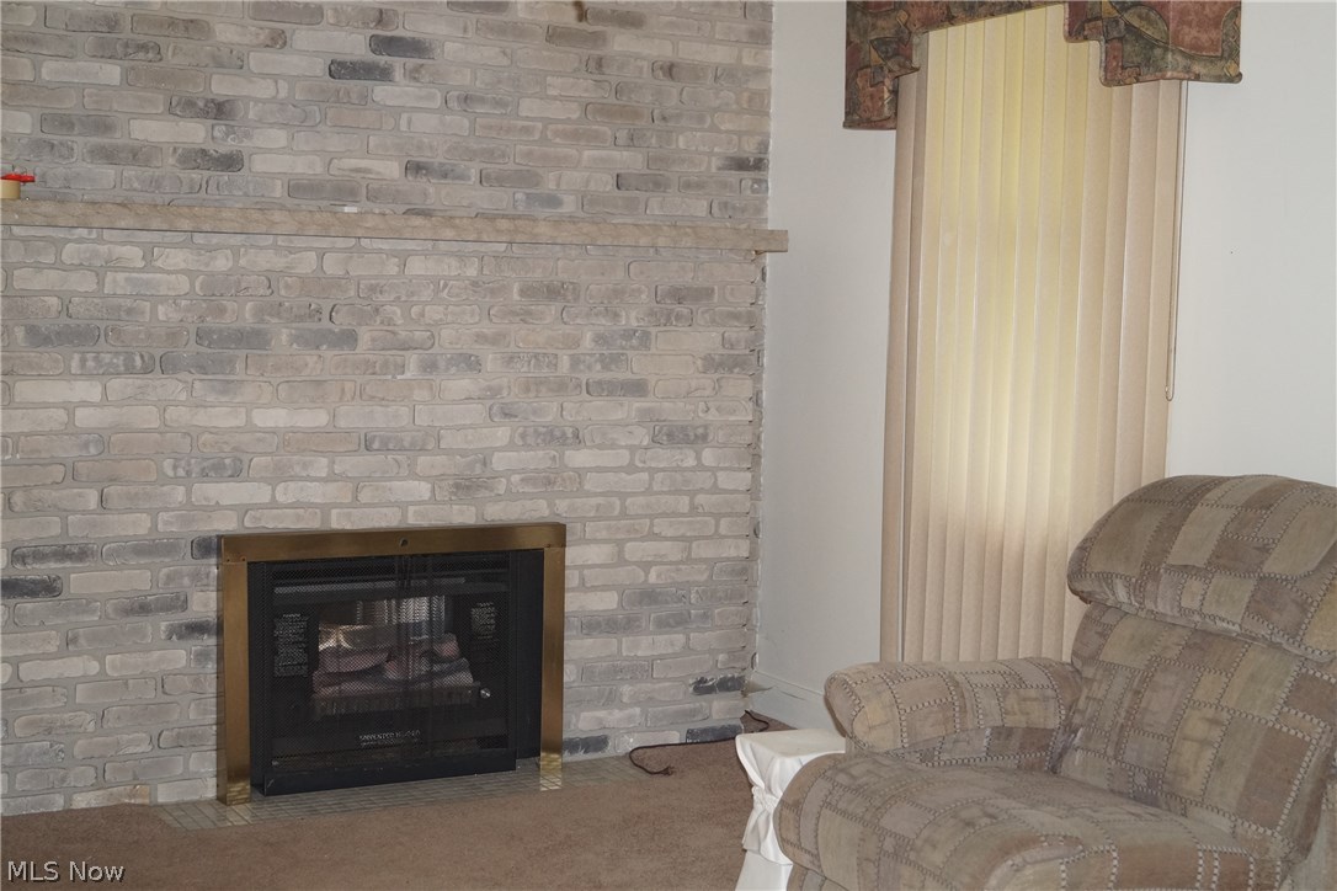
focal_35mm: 45
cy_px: 446
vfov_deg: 29.9
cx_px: 668
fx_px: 1671
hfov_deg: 43.6
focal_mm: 30
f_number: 4.5
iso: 800
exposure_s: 1/80
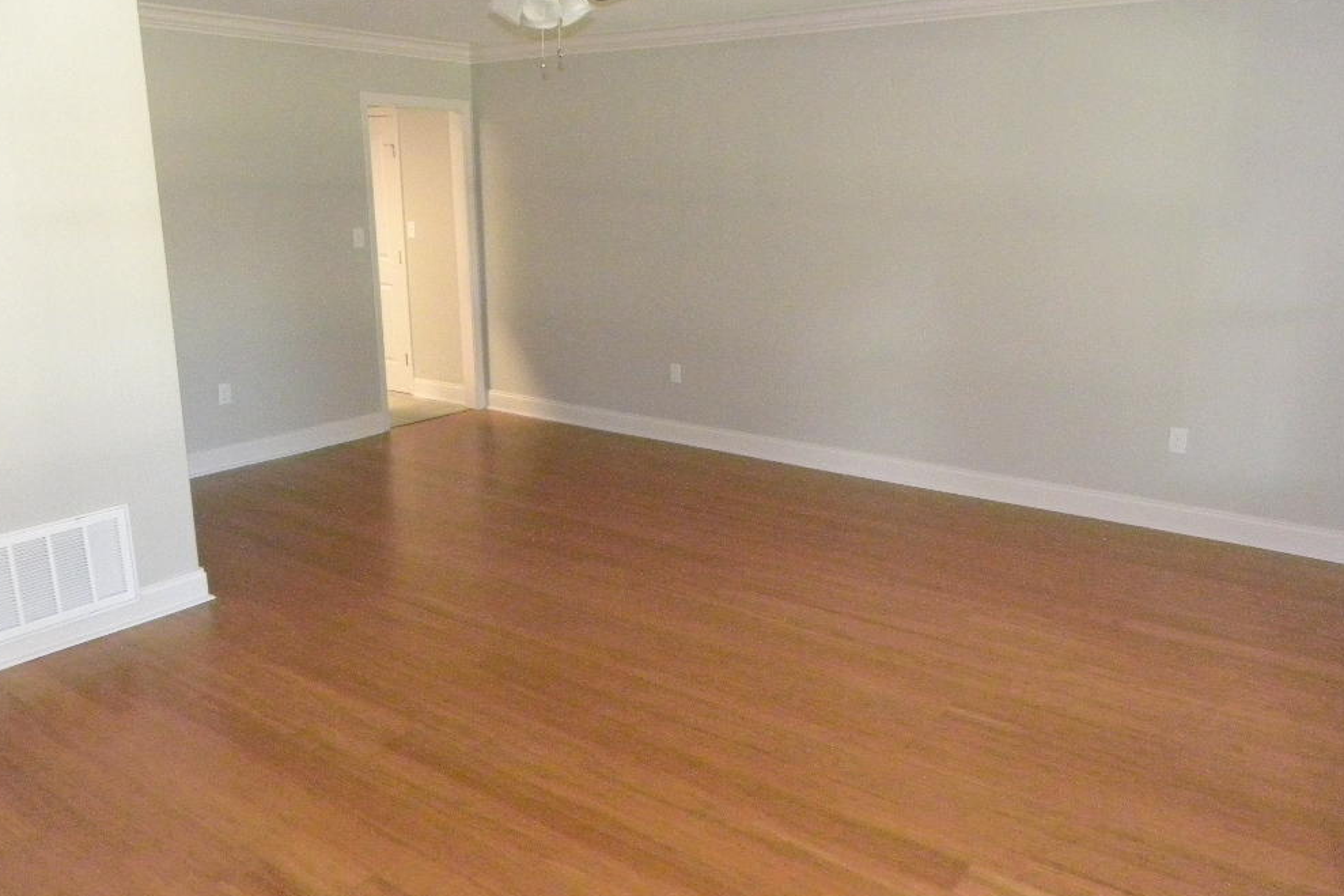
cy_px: 427
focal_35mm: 28
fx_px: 1045
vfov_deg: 46.4
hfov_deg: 65.5
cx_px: 675
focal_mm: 4.6
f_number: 2.8
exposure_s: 1/80
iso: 800
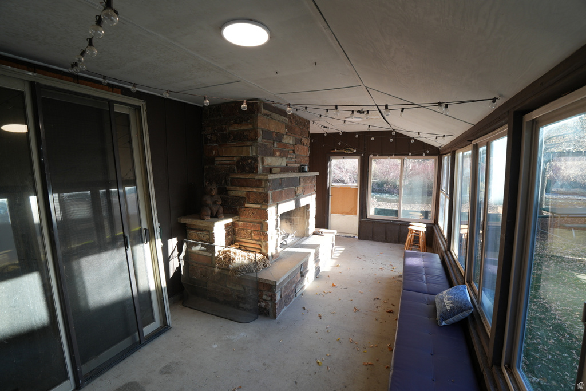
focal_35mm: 15
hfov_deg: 100.4
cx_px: 293
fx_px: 244
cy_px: 196
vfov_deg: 77.3
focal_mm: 10
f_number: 4
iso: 125
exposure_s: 1/60
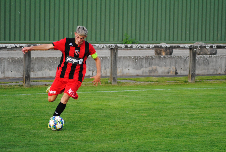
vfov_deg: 10.2
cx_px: 113
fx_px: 849
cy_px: 76
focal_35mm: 135
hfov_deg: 15.2
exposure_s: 1/500
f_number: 4
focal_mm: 90
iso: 800
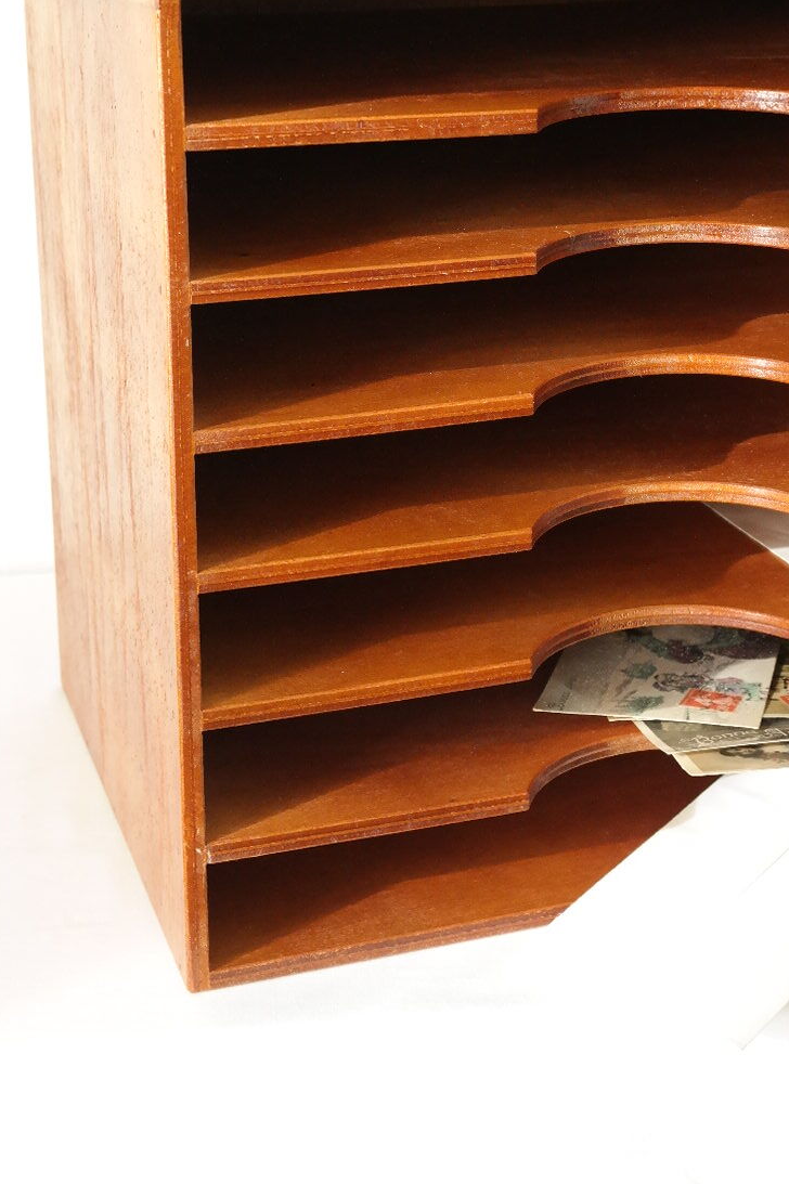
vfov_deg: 29.3
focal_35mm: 68
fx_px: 2237
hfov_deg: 19.9
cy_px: 344
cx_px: 582
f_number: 5.6
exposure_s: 1/30
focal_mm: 28
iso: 1600
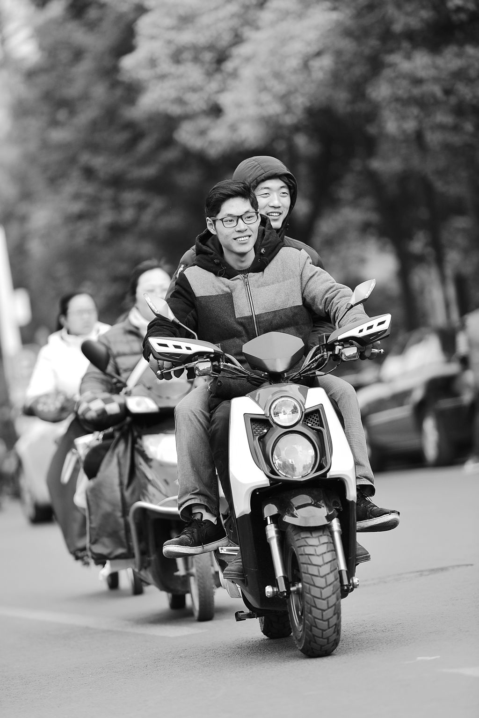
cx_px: 240
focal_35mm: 200
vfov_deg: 10.3
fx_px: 3988
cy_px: 359
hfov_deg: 6.9
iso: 500
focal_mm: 200
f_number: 2.8
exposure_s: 1/500
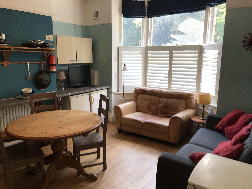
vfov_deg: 49.7
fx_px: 204
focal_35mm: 28
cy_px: 94
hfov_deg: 63.4
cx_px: 126
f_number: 1.8
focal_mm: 3.99
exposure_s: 1/49
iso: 25
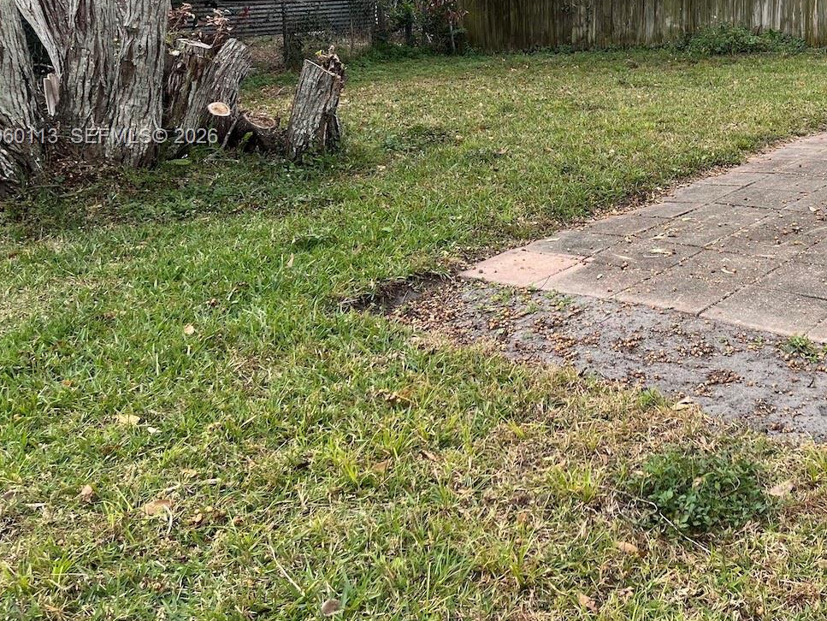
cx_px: 636
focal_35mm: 43
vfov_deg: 32.8
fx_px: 1028
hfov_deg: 42.3
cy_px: 138
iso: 50
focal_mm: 5.1
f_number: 1.6
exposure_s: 1/1186
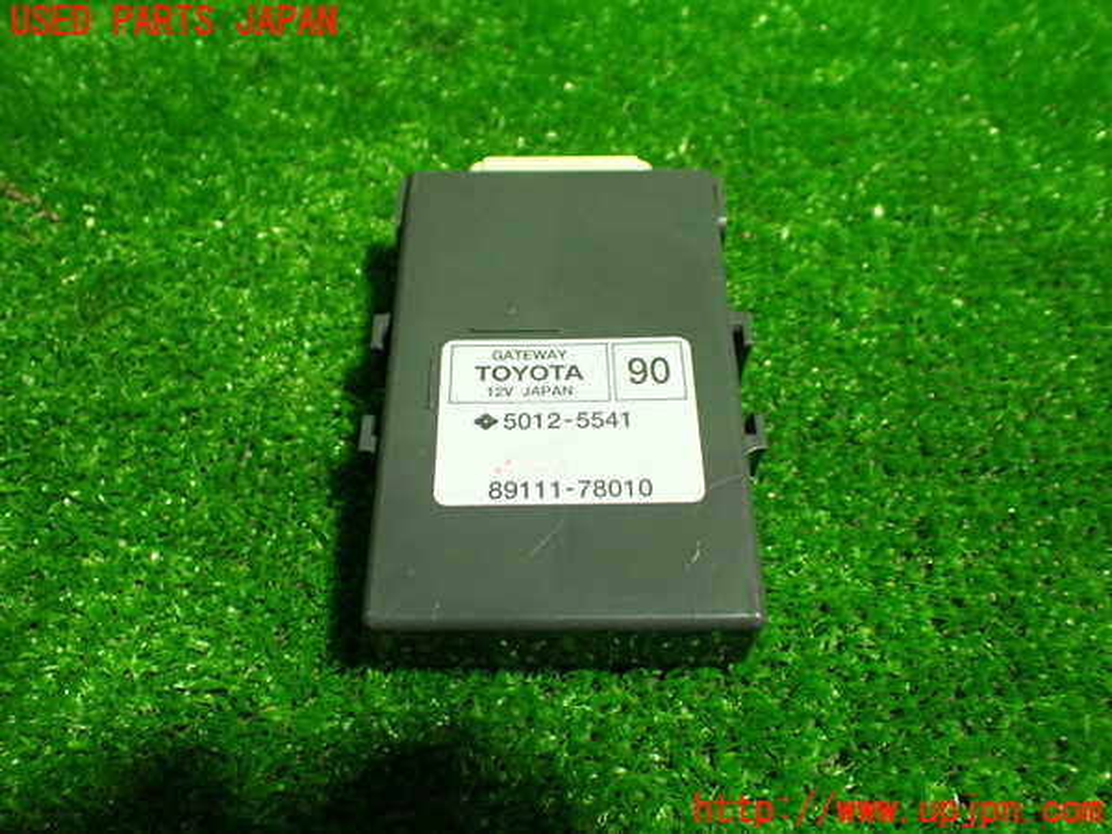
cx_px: 556
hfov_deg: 60.0
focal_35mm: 30
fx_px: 964
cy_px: 417
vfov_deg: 46.8
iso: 800
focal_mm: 5.4
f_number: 2.3
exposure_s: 1/100
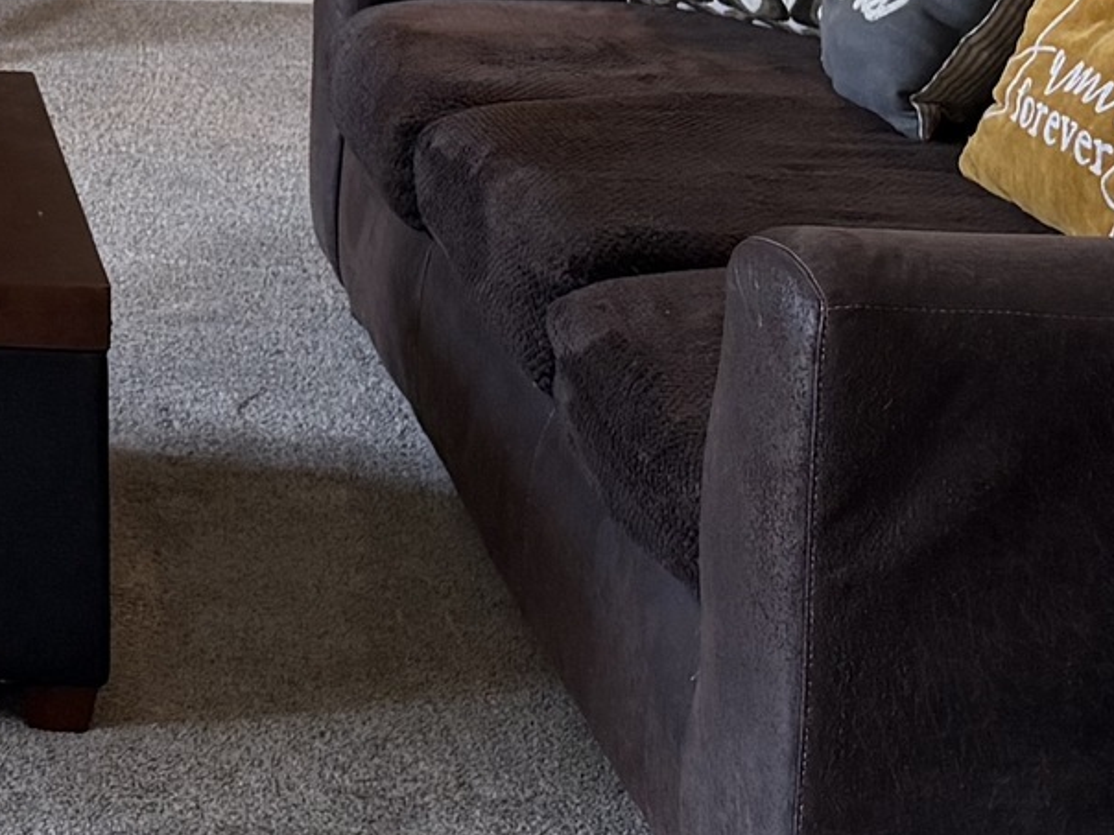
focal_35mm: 122
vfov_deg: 11.6
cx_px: -732
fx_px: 3926
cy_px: -466
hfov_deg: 14.6
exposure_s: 1/144
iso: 125
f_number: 1.78
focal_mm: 6.76
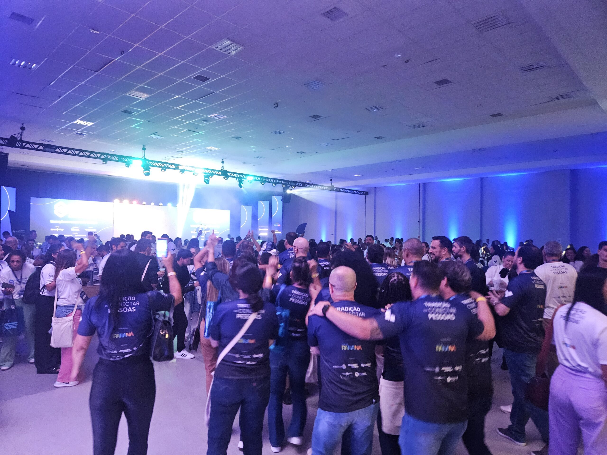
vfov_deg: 58.9
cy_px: 228
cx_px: 304
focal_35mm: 23
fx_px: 403
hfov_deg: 73.9
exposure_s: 1/24
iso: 1250
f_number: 1.8
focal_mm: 5.4
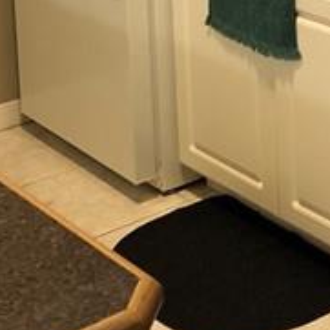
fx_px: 1132
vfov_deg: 15.2
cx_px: 401
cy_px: -179
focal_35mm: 105
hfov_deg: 15.9
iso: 50
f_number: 1.8
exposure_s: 1/15
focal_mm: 3.99
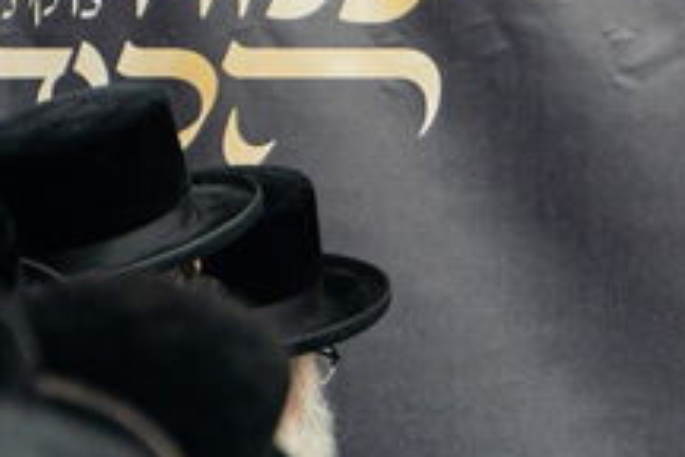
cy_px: 138
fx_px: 9266
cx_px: 1376
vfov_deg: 2.8
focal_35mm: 487
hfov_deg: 4.2
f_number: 2.8
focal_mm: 75
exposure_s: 1/200
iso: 320
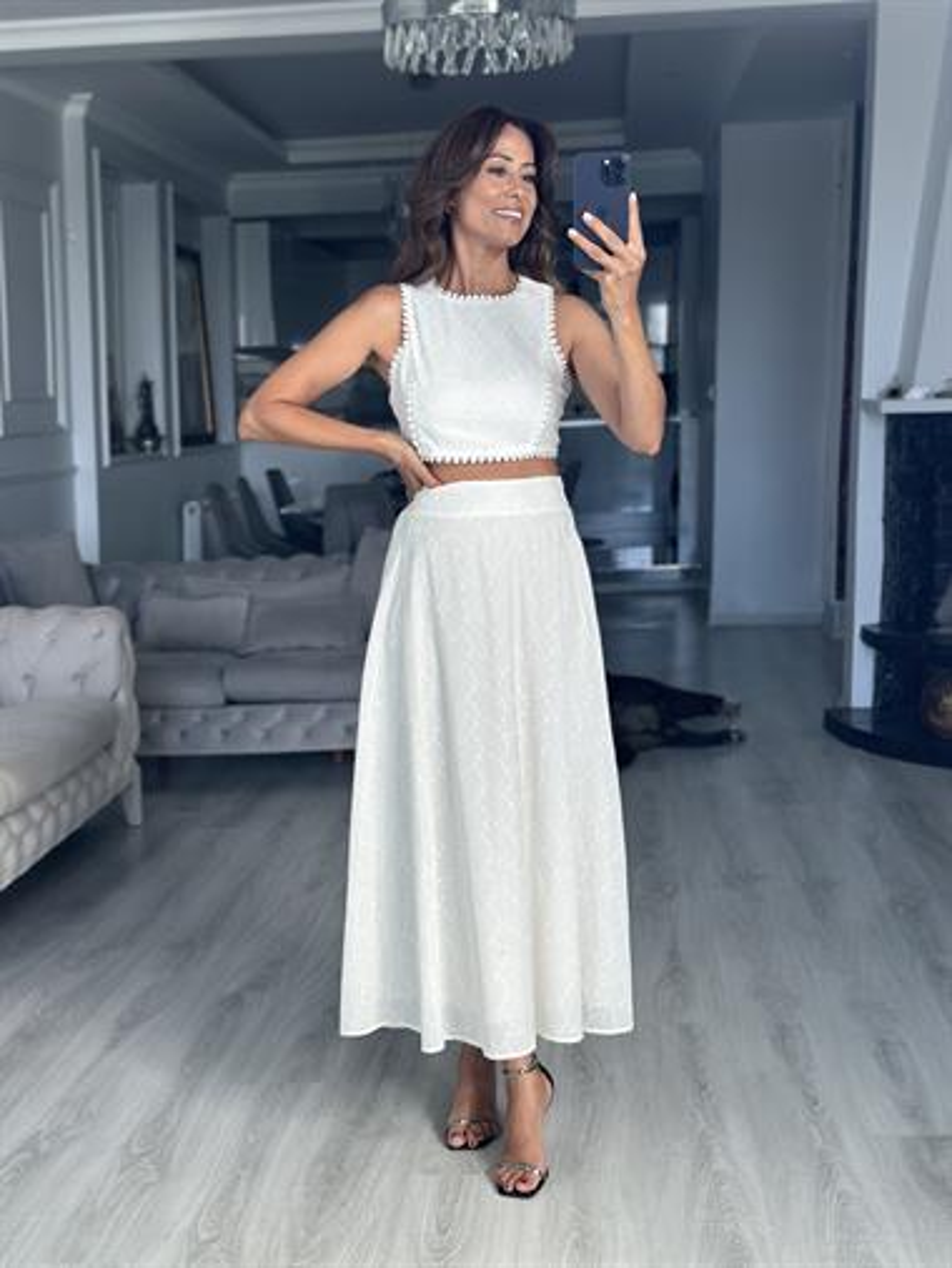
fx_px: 1759
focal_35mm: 48
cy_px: 634
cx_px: 476
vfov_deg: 39.6
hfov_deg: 30.3
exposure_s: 1/188
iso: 80
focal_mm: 6.86
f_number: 1.78
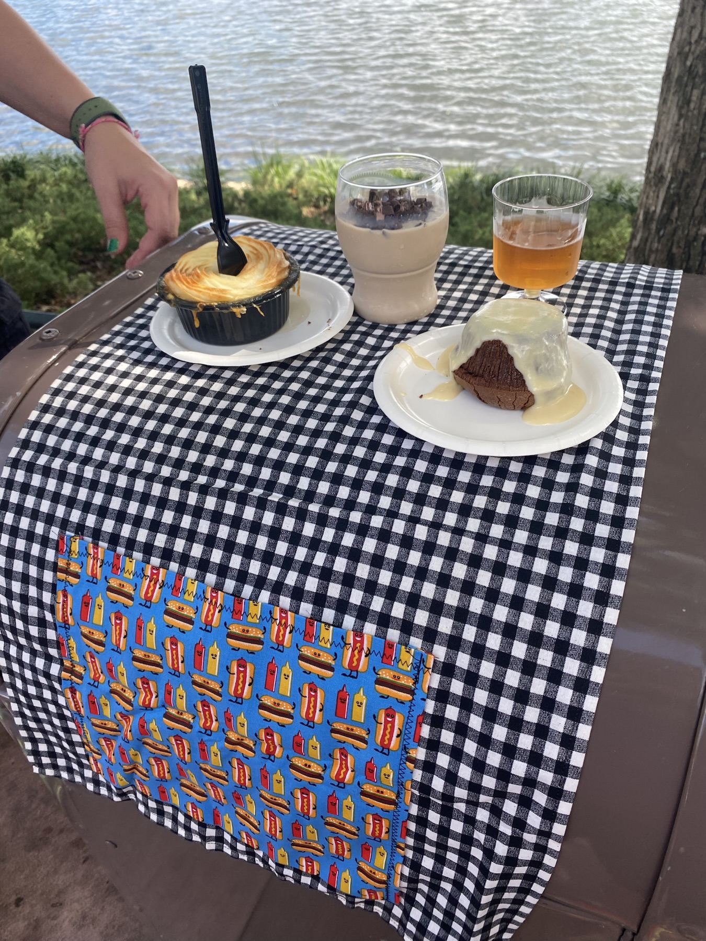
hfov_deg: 53.1
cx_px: 353
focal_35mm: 26
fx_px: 707
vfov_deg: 67.3
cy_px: 470
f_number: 1.8
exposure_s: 1/460
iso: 32
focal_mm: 4.25
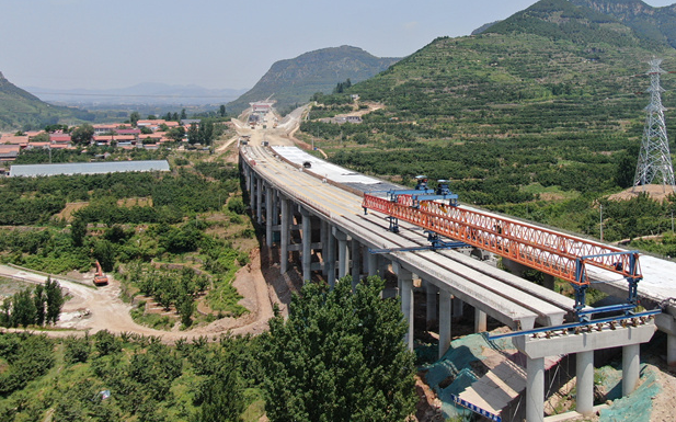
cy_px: 105
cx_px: 392
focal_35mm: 33
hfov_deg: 57.9
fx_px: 608
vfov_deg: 37.3
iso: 110
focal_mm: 4.39
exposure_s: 1/1600
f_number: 2.8
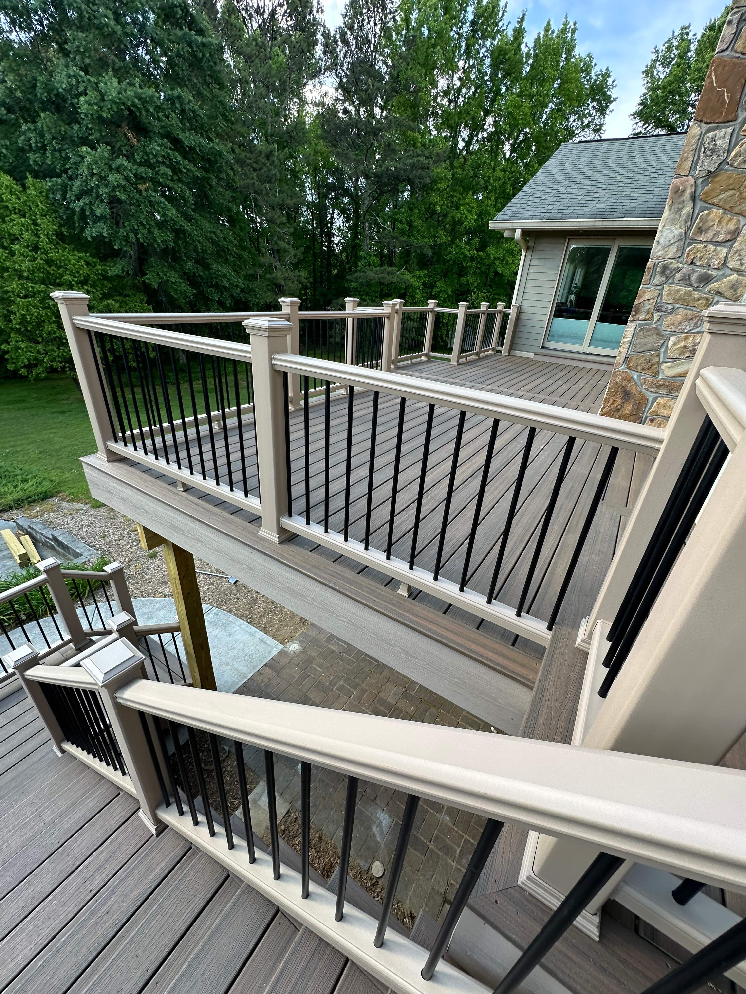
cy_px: 497
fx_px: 402
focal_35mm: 14
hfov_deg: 85.7
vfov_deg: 102.1
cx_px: 373
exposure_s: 1/205
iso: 40
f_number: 2.2
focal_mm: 2.22
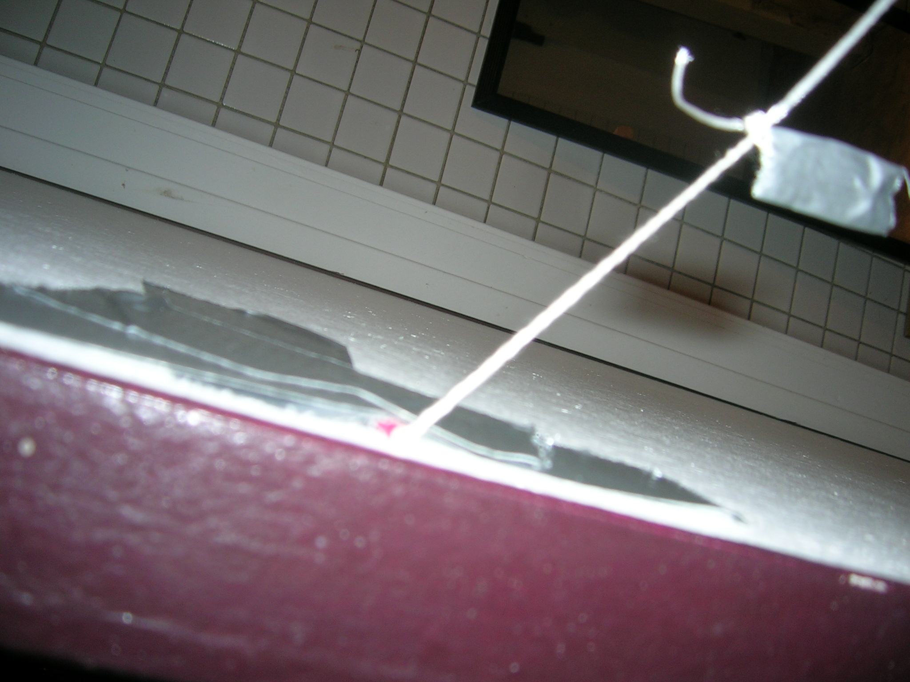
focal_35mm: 35
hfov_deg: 52.6
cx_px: 455
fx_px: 920
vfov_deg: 40.7
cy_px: 341
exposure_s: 1/60.1
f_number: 2.8
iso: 50
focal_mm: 5.4
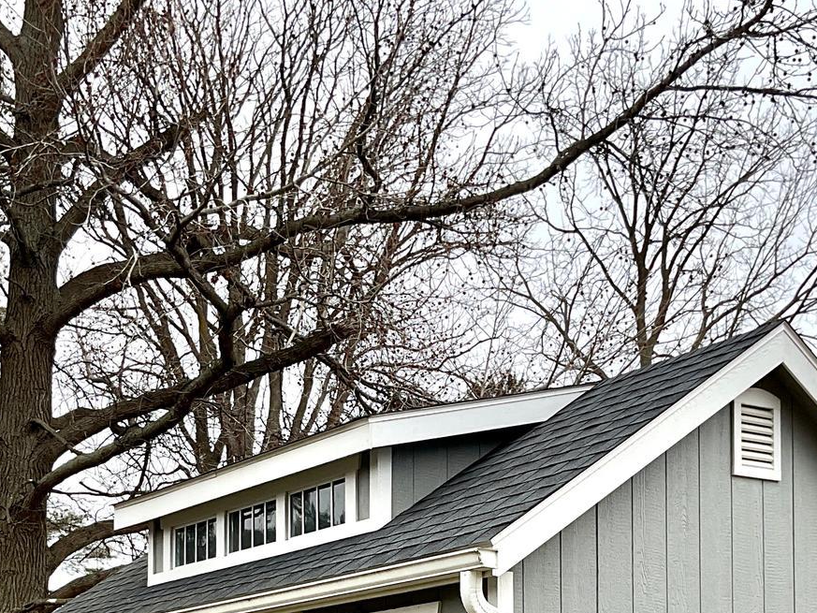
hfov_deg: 28.6
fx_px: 1605
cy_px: 702
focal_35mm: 68
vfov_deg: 20.4
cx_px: 420
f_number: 1.8
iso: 16
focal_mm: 3
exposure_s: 1/406
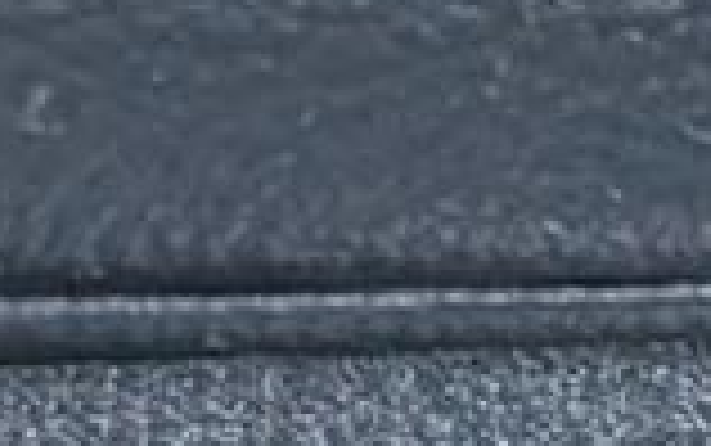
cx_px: -387
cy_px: 1626
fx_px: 6535
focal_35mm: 337
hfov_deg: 6.1
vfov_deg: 3.7
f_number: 1.68
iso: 181
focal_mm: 6.9
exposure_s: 1/63.3
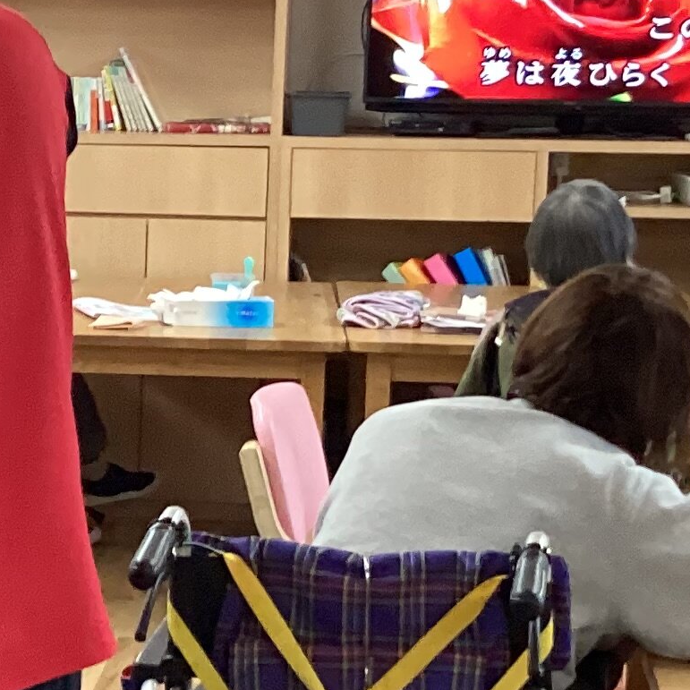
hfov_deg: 14.6
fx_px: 2616
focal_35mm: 116
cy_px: 413
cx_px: -134
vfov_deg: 15.0
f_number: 2.4
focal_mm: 3.3
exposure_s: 1/60
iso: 250
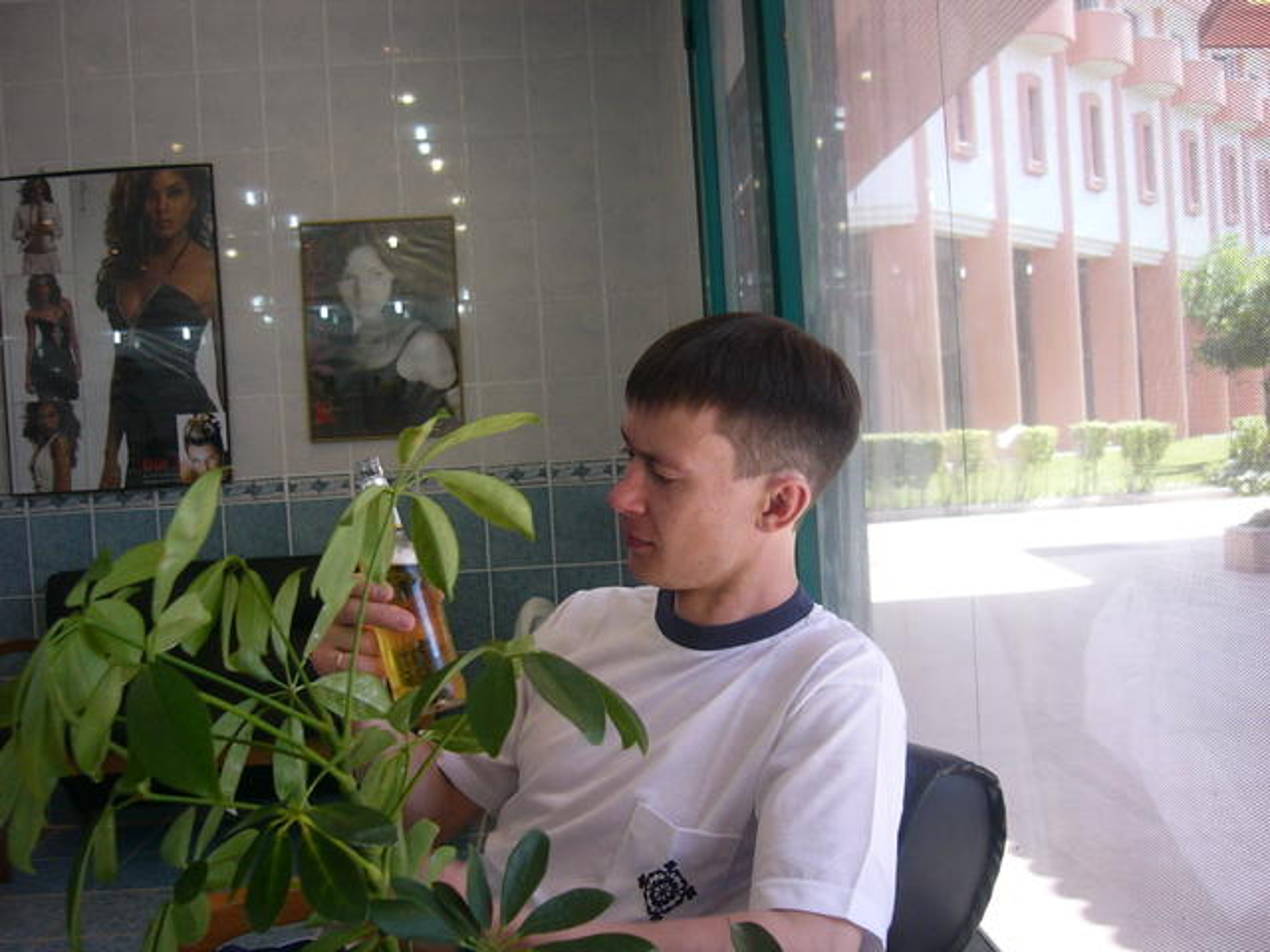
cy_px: 476
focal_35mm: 35
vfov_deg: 40.7
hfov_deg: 52.6
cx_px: 635
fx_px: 1284
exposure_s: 1/60
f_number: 2.8
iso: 150
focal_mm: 5.8
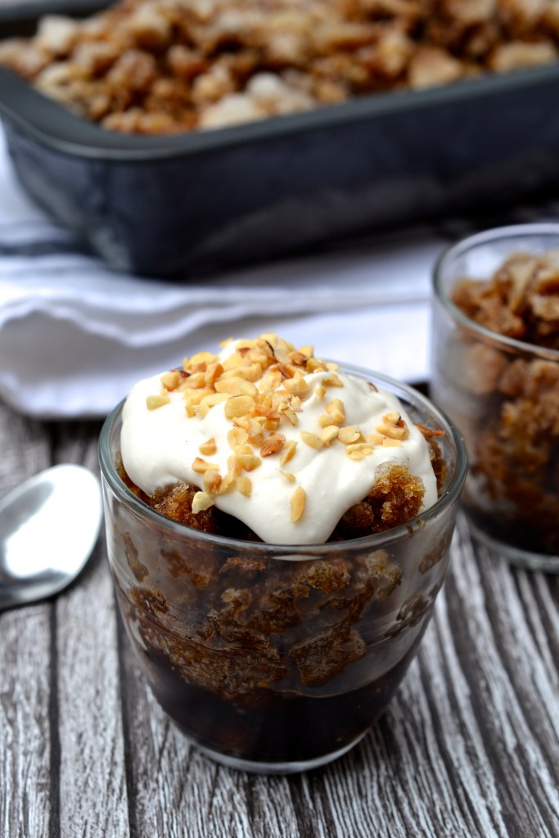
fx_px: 1397
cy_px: 419
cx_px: 280
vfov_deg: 33.4
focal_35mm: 60
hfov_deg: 22.6
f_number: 7.1
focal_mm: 40
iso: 100
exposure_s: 1/200
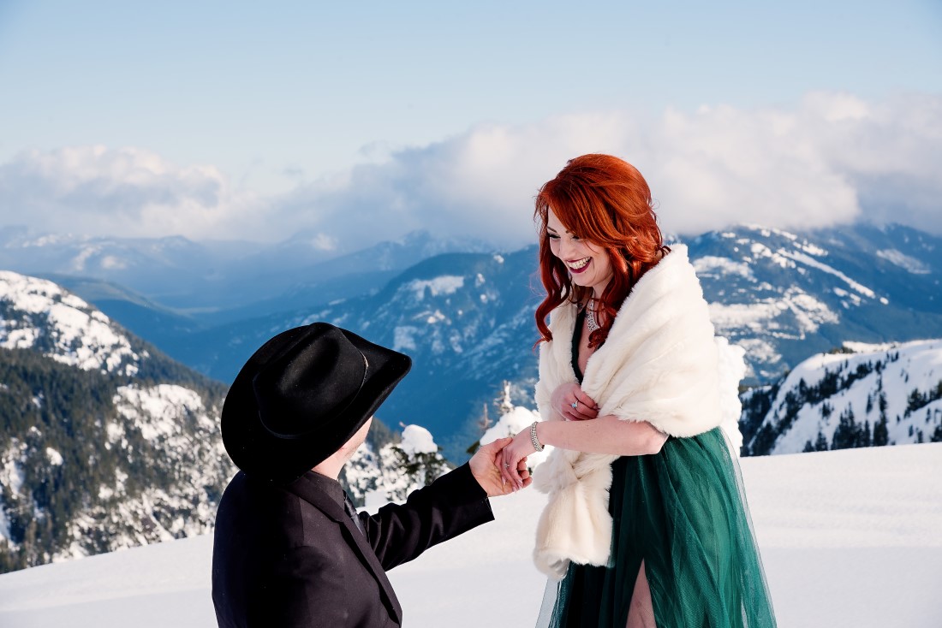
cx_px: 471
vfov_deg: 18.2
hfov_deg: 27.0
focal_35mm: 75
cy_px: 314
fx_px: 1963
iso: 200
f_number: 10
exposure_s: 1/400
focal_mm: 75
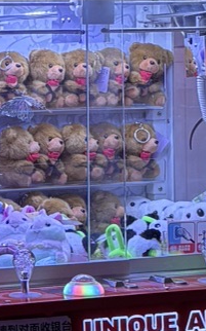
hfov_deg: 7.4
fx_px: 1537
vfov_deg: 12.2
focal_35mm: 171
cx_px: -197
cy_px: 126
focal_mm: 5.96
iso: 100
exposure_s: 1/100
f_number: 1.6
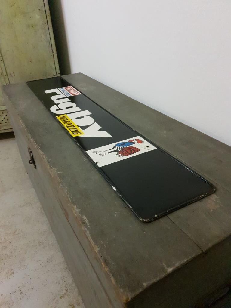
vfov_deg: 67.3
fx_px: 231
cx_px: 116
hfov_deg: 53.1
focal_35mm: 26
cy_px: 154
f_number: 1.5
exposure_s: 1/107
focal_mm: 4.3
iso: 800
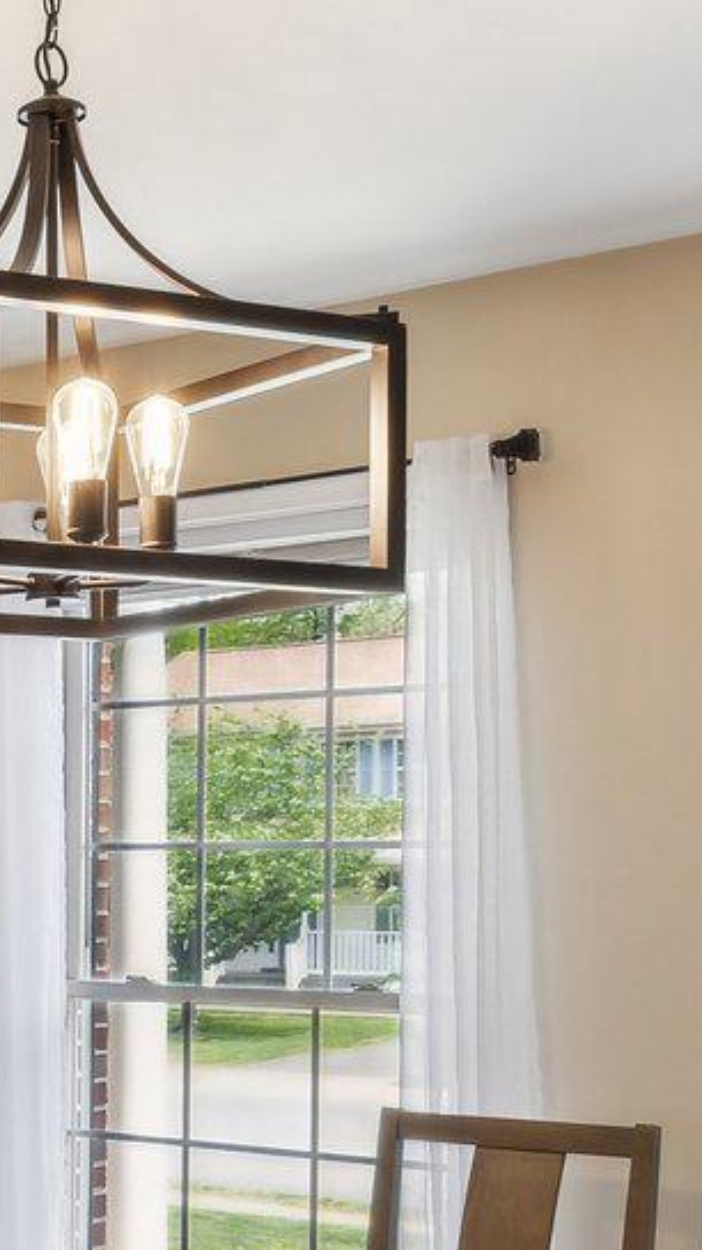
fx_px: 2088
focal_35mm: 63
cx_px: -395
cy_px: 850
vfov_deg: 33.0
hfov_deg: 17.0
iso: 100
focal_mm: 16
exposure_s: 1/4
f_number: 10
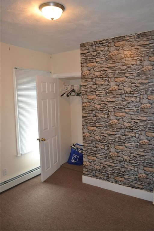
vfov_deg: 67.4
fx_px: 173
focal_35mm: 27
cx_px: 77
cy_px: 116
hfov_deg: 47.9
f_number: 3.5
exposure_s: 1/60
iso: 800
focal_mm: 18
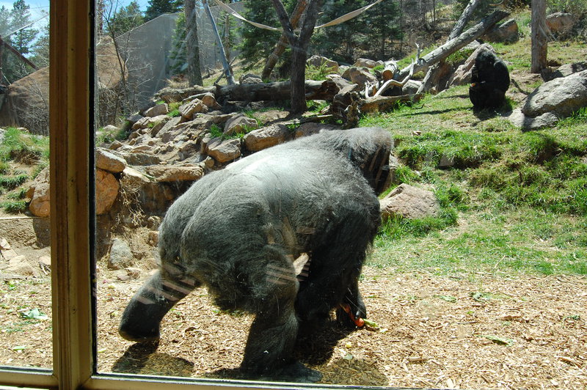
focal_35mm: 33
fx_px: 538
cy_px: 195
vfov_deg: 39.9
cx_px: 294
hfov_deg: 57.3
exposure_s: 1/320
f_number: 9
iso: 400
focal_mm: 22
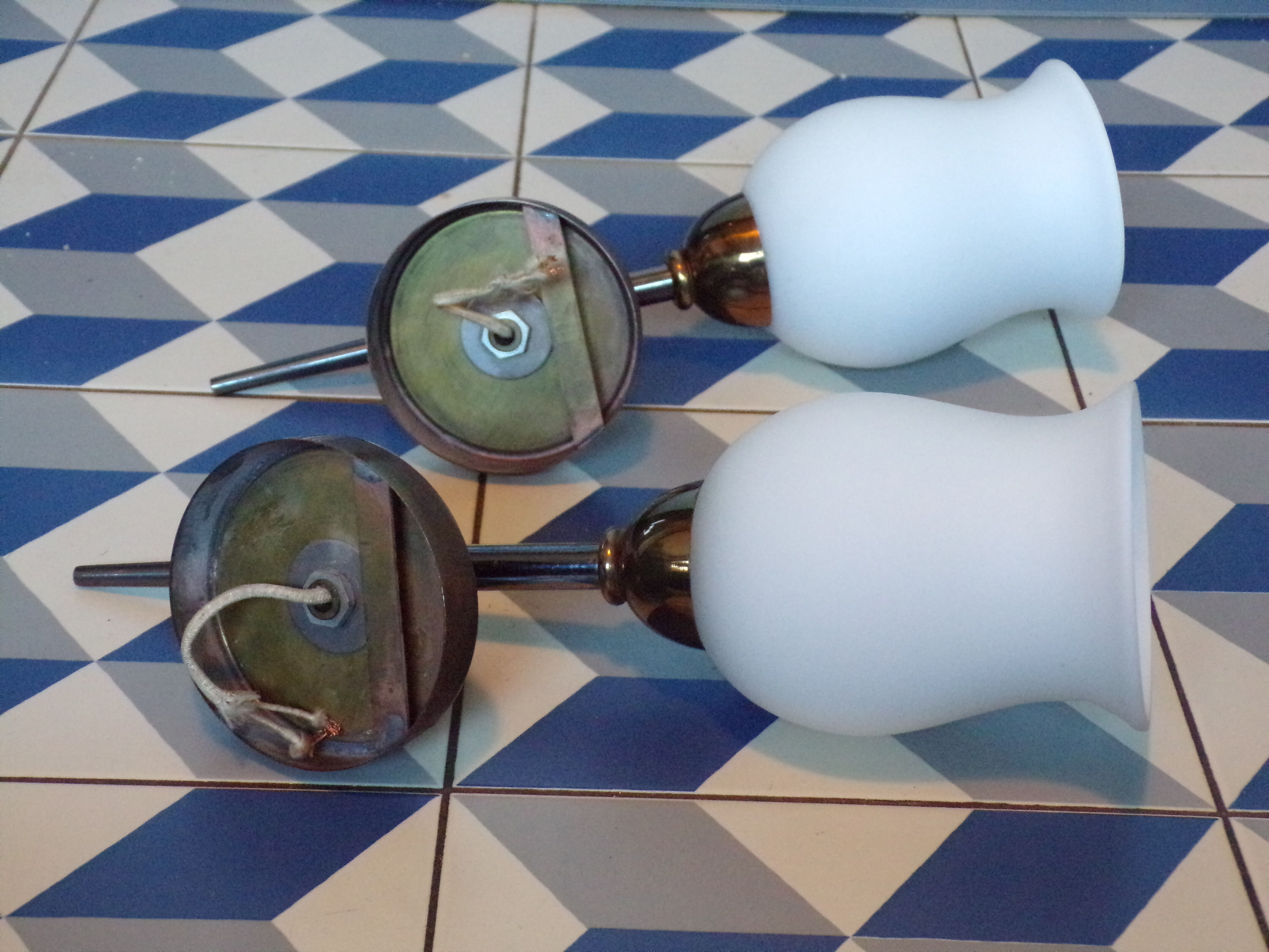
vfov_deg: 26.1
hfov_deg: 34.3
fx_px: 2053
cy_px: 476
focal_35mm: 56
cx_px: 634
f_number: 3.7
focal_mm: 10.1
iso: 800
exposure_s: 1/42
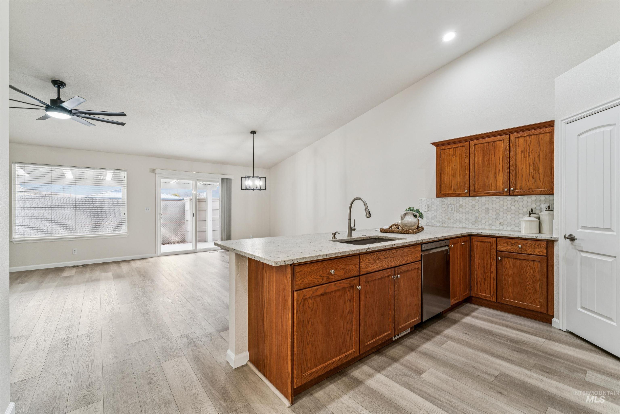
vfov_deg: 75.5
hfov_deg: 98.5
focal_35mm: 16
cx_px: 310
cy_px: 207
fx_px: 267
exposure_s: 1/5
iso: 400
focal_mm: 15.5
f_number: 13
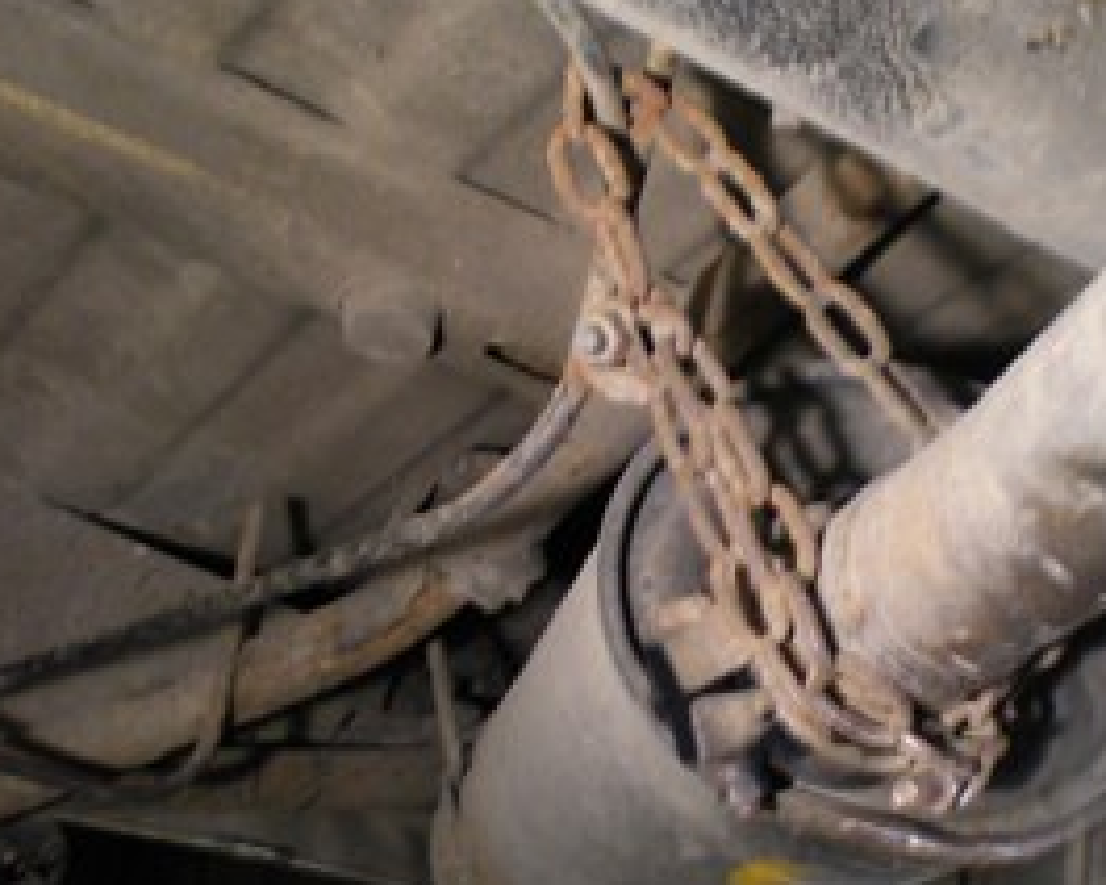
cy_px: 468
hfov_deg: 33.3
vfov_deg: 27.1
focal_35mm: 56
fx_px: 1833
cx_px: 722
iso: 216
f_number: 3.1
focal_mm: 6.3
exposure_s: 1/8
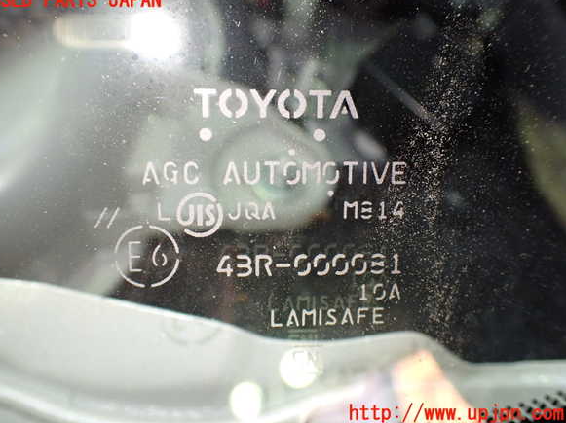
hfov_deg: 58.4
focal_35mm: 31
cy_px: 207
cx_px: 277
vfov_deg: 45.4
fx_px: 507
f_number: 2.3
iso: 800
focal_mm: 5.4
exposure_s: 1/125
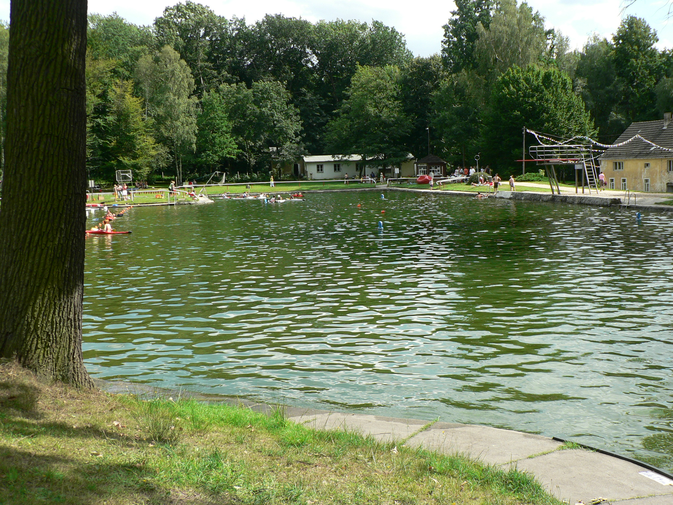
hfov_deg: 43.9
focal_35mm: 43
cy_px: 252
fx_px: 836
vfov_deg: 33.6
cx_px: 336
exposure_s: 1/250
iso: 80
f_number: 4
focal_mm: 7.1
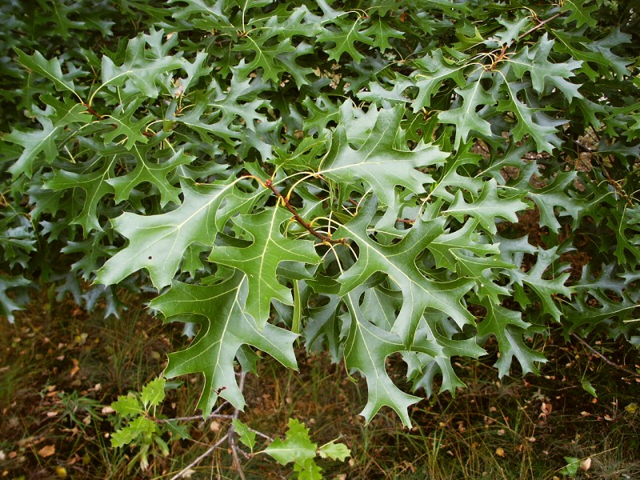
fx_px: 647
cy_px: 240
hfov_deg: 52.6
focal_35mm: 35
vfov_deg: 40.7
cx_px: 320
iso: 64
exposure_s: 1/125
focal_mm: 7.18
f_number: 3
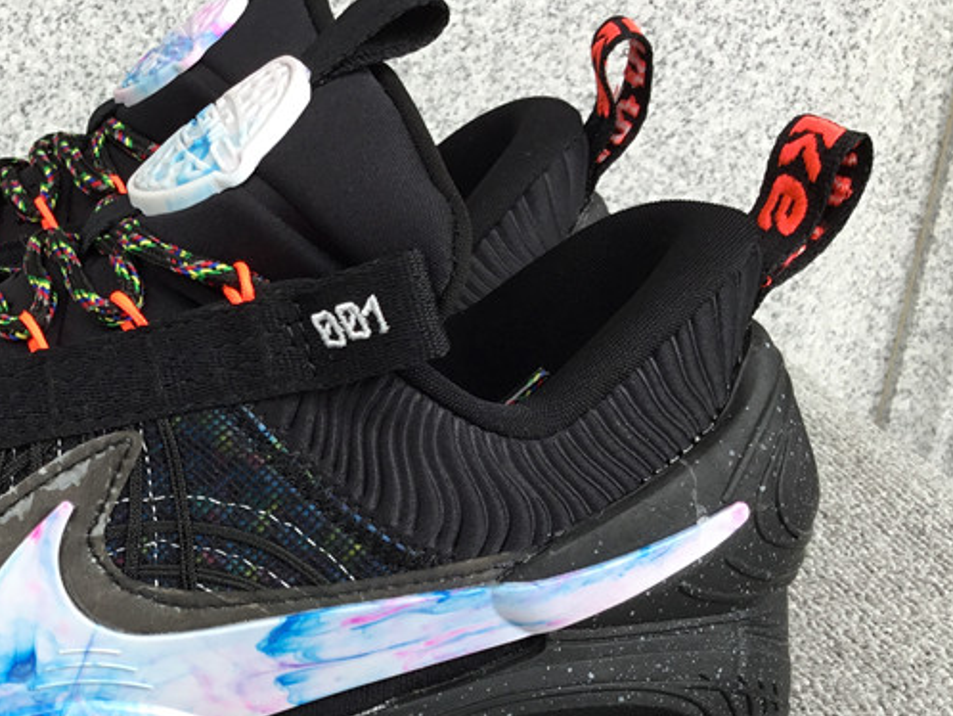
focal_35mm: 56
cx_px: 105
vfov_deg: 25.9
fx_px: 1542
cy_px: 520
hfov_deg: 32.7
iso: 25
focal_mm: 3.3
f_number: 2.4
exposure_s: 1/127
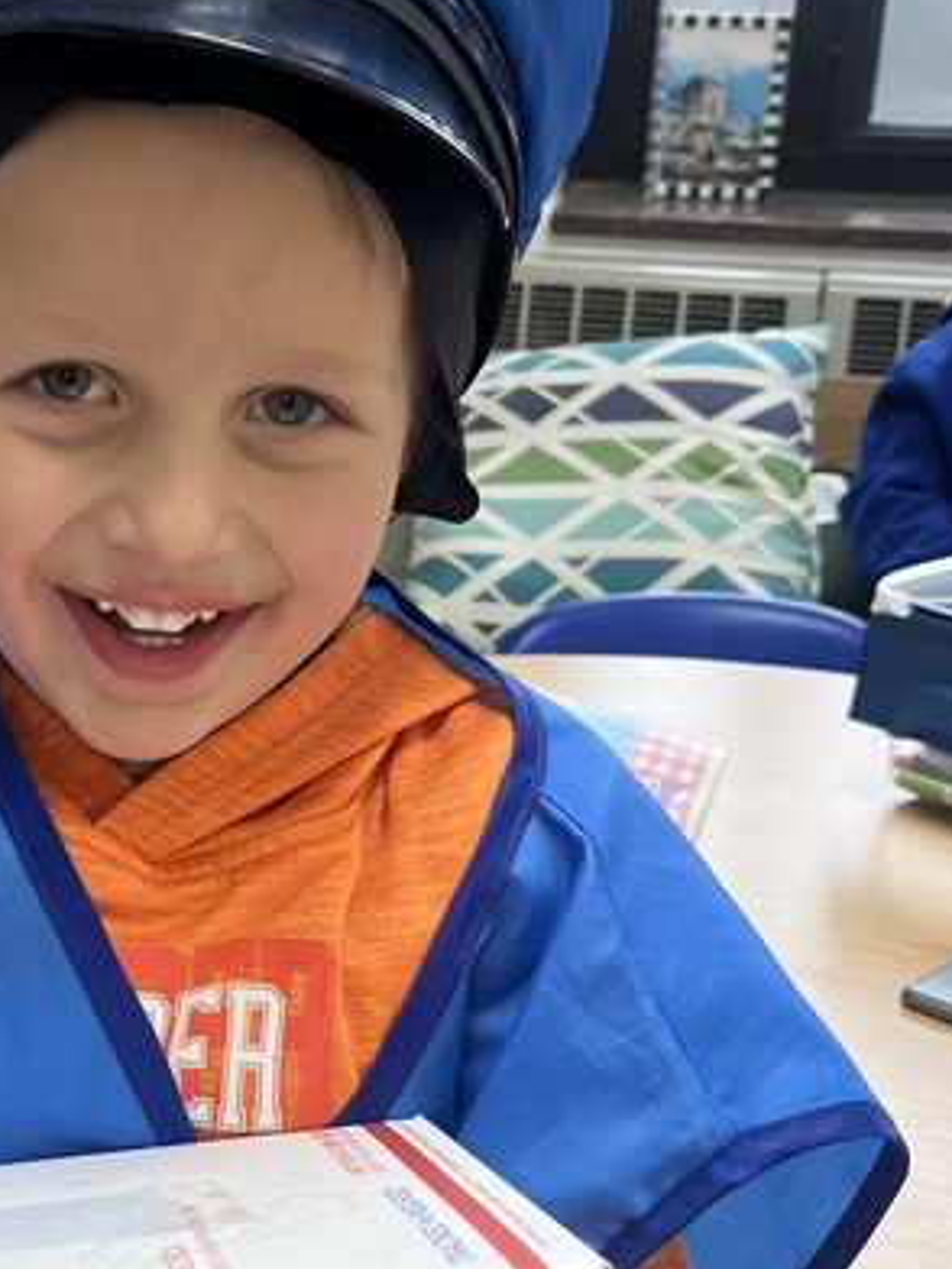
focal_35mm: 68
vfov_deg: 28.2
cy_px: 913
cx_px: 91
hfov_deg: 21.1
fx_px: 2493
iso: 50
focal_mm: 5.1
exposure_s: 1/63
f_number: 1.6
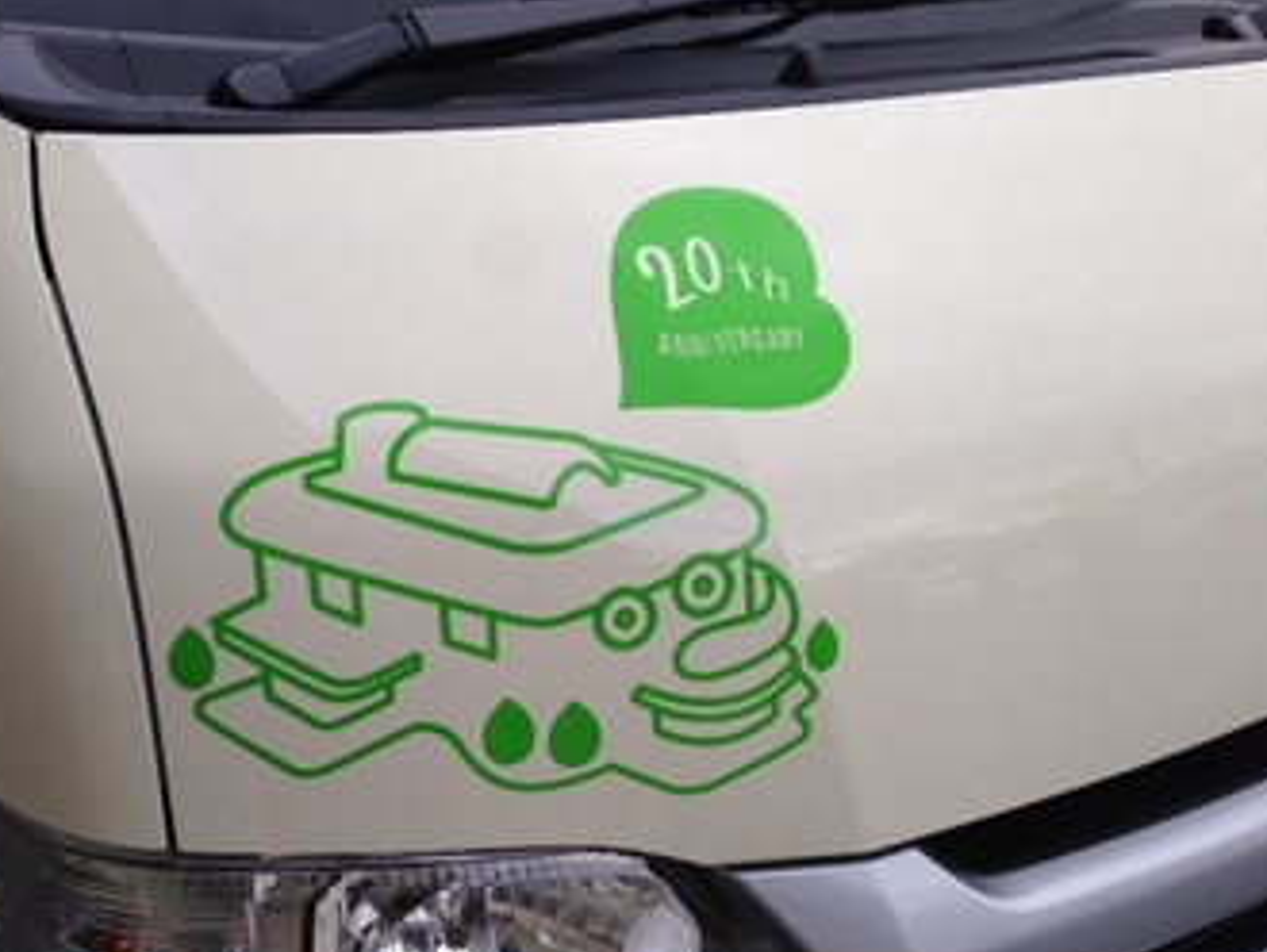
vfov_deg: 35.9
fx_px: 1465
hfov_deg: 46.6
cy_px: 541
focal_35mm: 40
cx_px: 526
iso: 50
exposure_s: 1/308
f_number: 2.4
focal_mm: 4.12
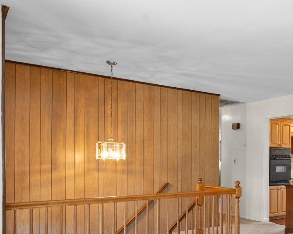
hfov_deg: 42.9
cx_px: 276
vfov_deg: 38.5
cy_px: 162
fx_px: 329
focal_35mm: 38
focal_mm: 14
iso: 320
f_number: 10
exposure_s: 1/1.67
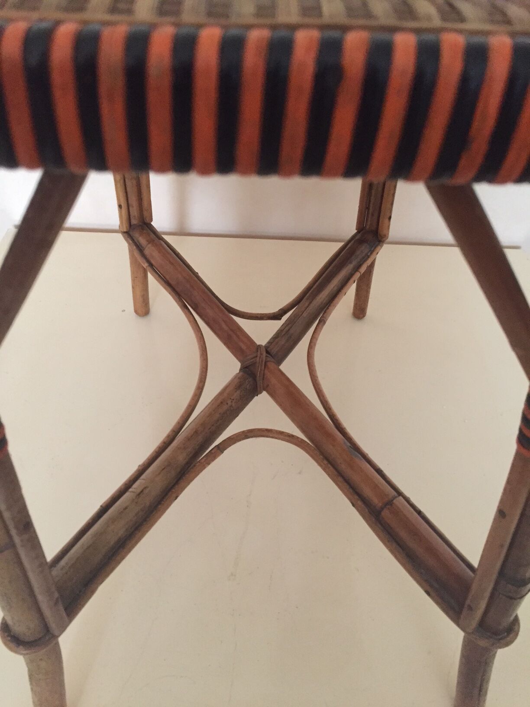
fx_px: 592
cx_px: 265
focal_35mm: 29
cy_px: 354
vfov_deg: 61.7
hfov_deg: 48.2
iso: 500
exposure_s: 1/17
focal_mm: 4.15
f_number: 2.2
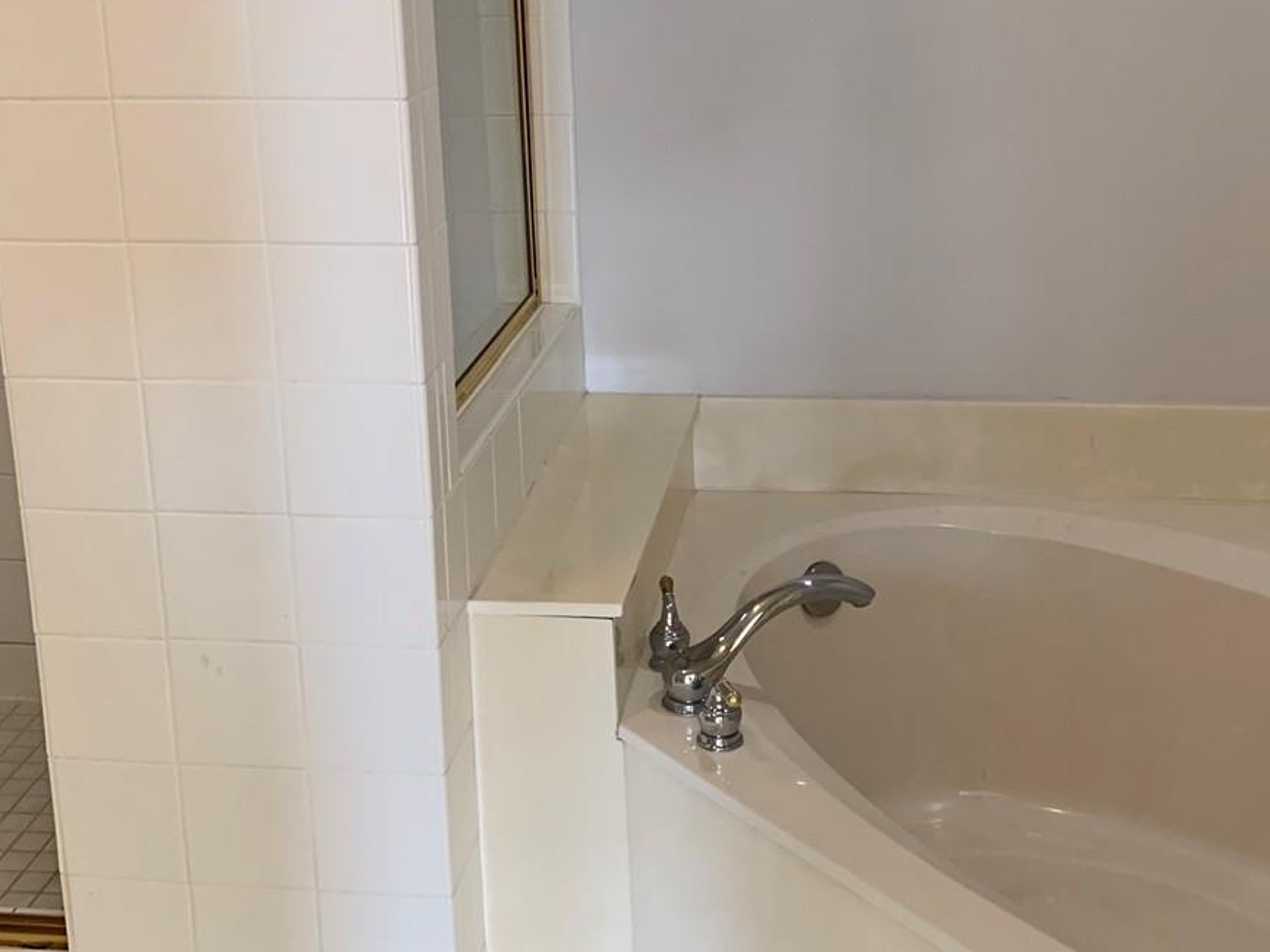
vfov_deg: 29.9
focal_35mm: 48
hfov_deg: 39.6
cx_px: 687
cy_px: 284
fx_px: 1761
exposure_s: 1/60
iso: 160
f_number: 1.8
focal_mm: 4.25
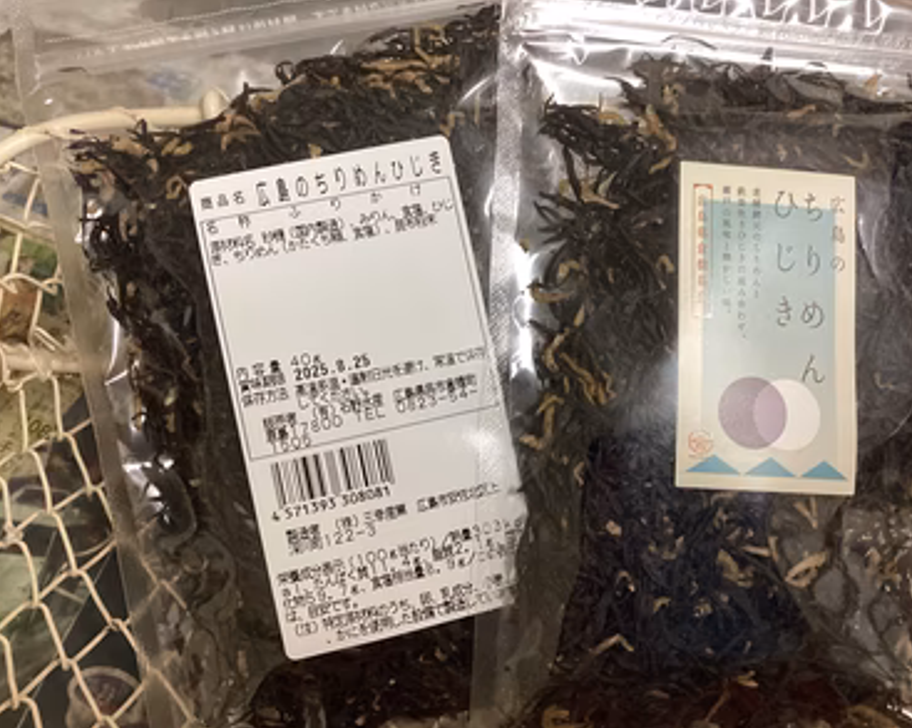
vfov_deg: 44.5
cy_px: 368
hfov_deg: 54.2
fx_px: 890
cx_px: 480
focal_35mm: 33
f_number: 2.4
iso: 125
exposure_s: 1/60
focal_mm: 3.3
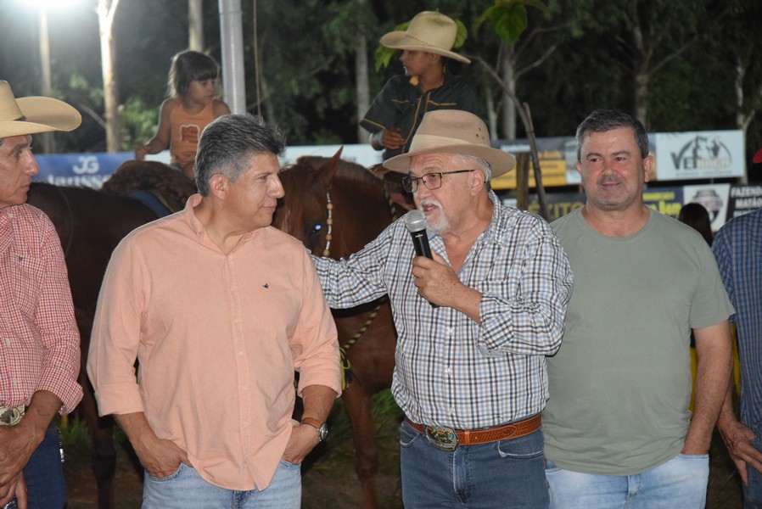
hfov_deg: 19.4
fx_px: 2224
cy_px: 254
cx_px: 381
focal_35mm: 105
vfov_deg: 13.1
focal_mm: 70
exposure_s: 1/60
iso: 3200
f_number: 4.5
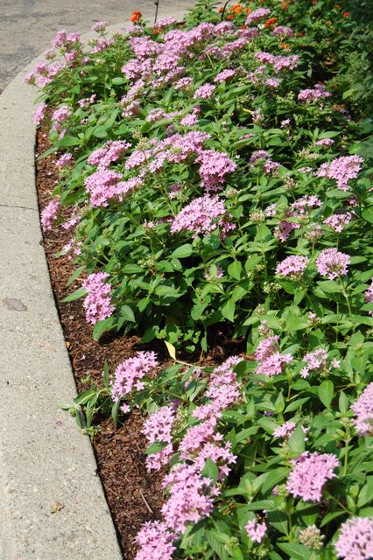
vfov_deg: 31.9
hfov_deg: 21.5
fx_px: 980
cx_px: 186
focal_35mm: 63
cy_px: 280
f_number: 9
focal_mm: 42
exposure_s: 1/320
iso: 200
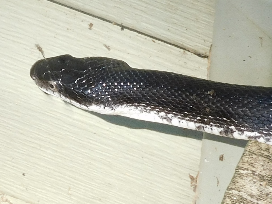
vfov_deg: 8.7
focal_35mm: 170
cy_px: 102
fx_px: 1336
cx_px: 136
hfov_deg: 11.6
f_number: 5.2
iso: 180
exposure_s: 1/250
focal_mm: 30.5
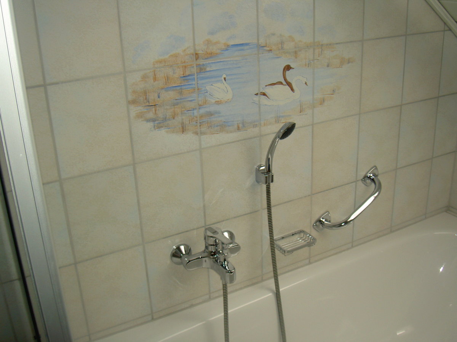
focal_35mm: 39
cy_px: 171
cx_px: 228
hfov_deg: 47.9
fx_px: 515
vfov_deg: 36.8
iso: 100
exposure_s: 1/30
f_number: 2.8
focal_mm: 8
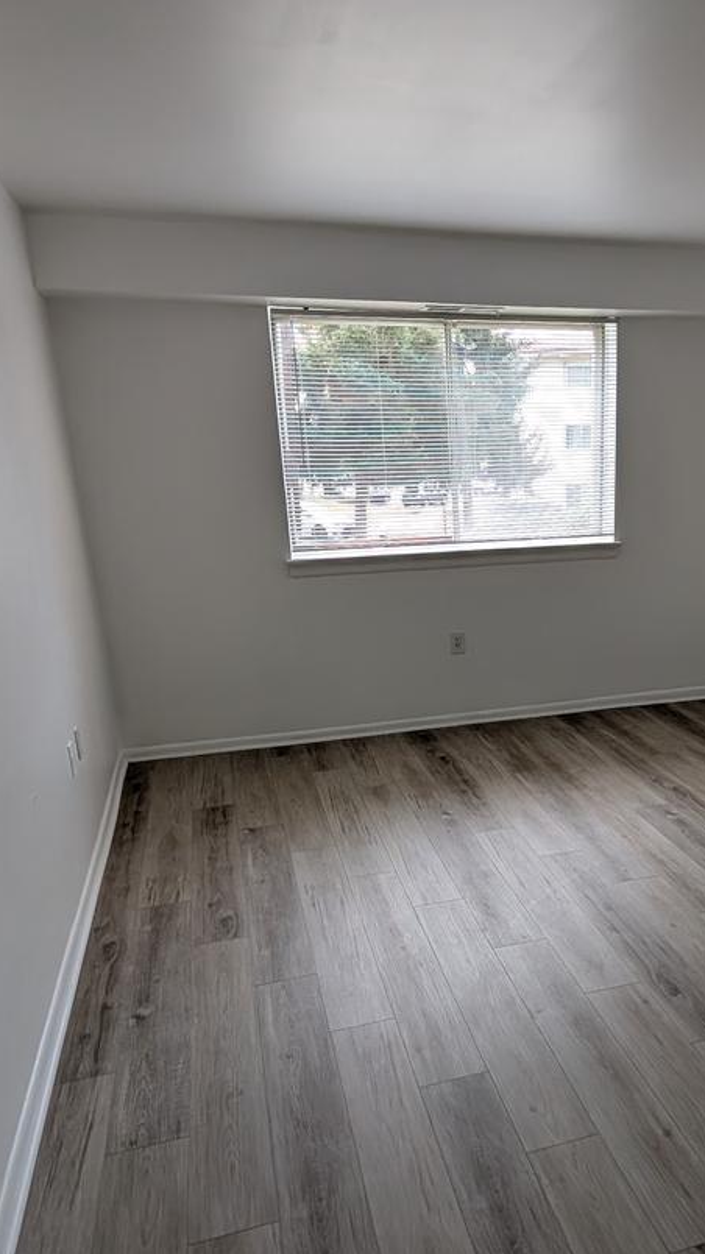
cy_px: 736
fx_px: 831
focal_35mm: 25
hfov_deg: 44.2
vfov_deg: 73.5
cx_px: 543
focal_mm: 2.02
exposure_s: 1/125
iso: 54
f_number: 1.7
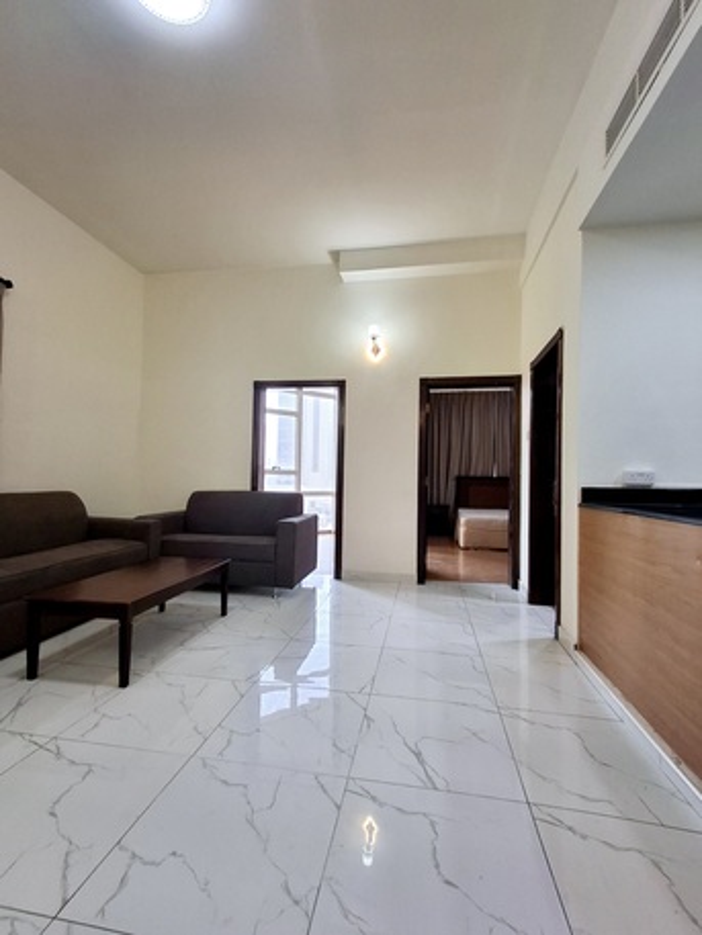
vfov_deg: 94.5
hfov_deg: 78.1
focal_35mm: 16
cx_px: 351
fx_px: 432
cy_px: 468
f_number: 2.2
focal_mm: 1.64
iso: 64
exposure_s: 1/40
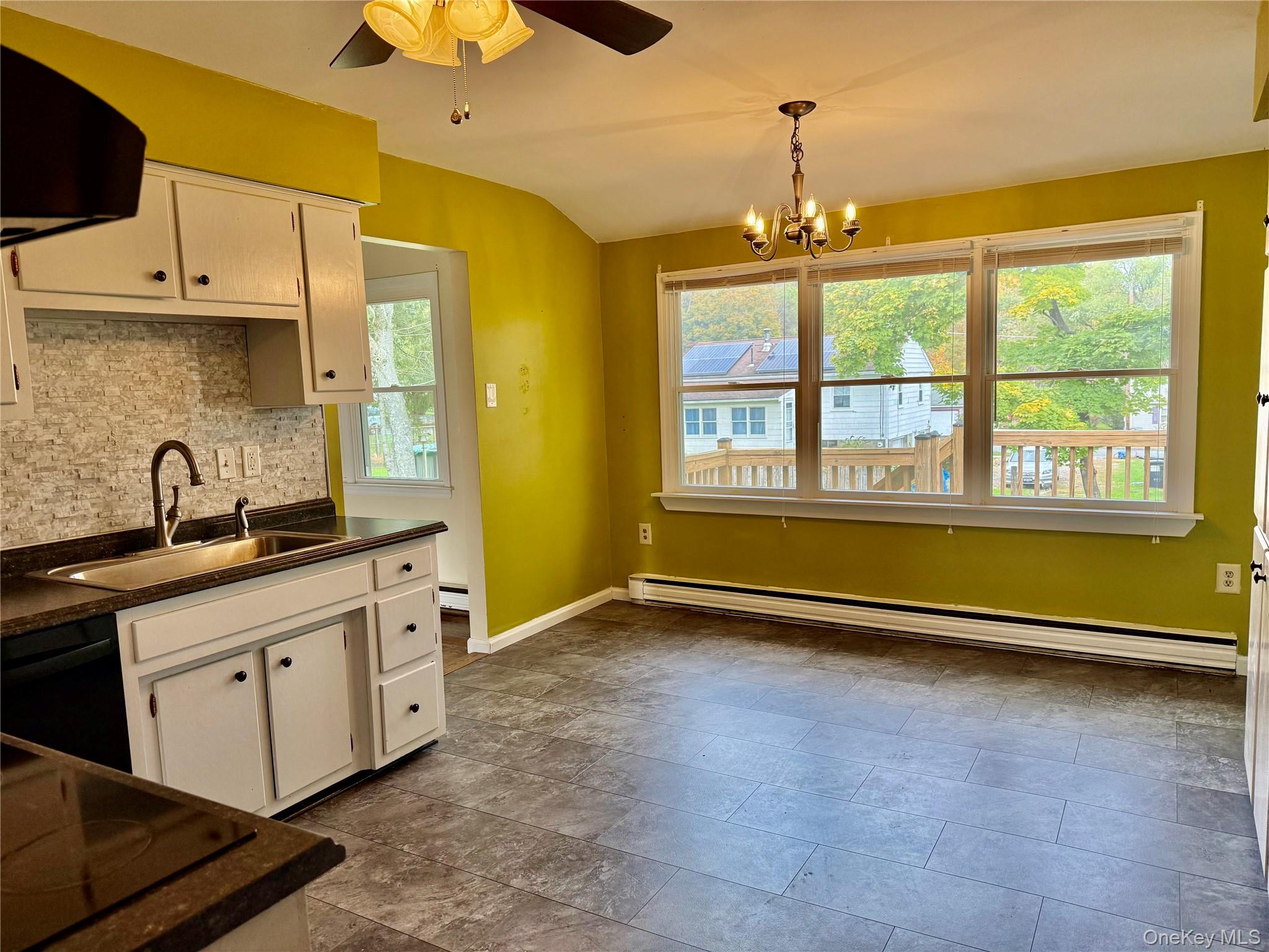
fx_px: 880
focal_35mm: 24
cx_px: 634
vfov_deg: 56.8
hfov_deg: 71.6
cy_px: 476
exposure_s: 1/149
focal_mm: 6.76
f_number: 1.78
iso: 125
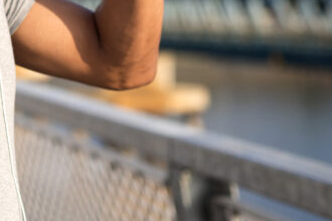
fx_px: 1429
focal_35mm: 155
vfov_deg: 8.7
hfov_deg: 13.0
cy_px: -63
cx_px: -32
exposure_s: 1/3200
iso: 200
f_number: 2.2
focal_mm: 50
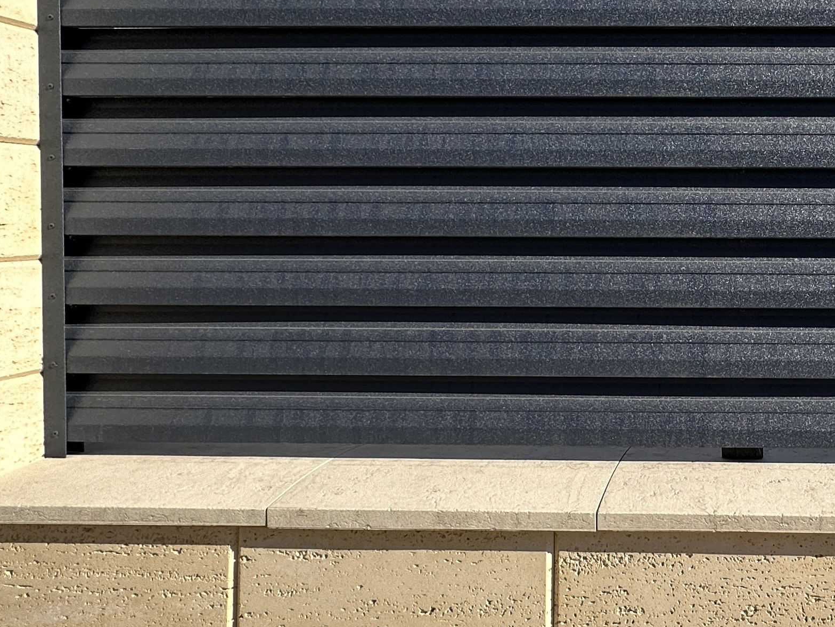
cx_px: 755
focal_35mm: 36
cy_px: 235
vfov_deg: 39.4
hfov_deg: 46.3
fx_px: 868
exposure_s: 1/932
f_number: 2.2
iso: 40
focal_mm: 2.22
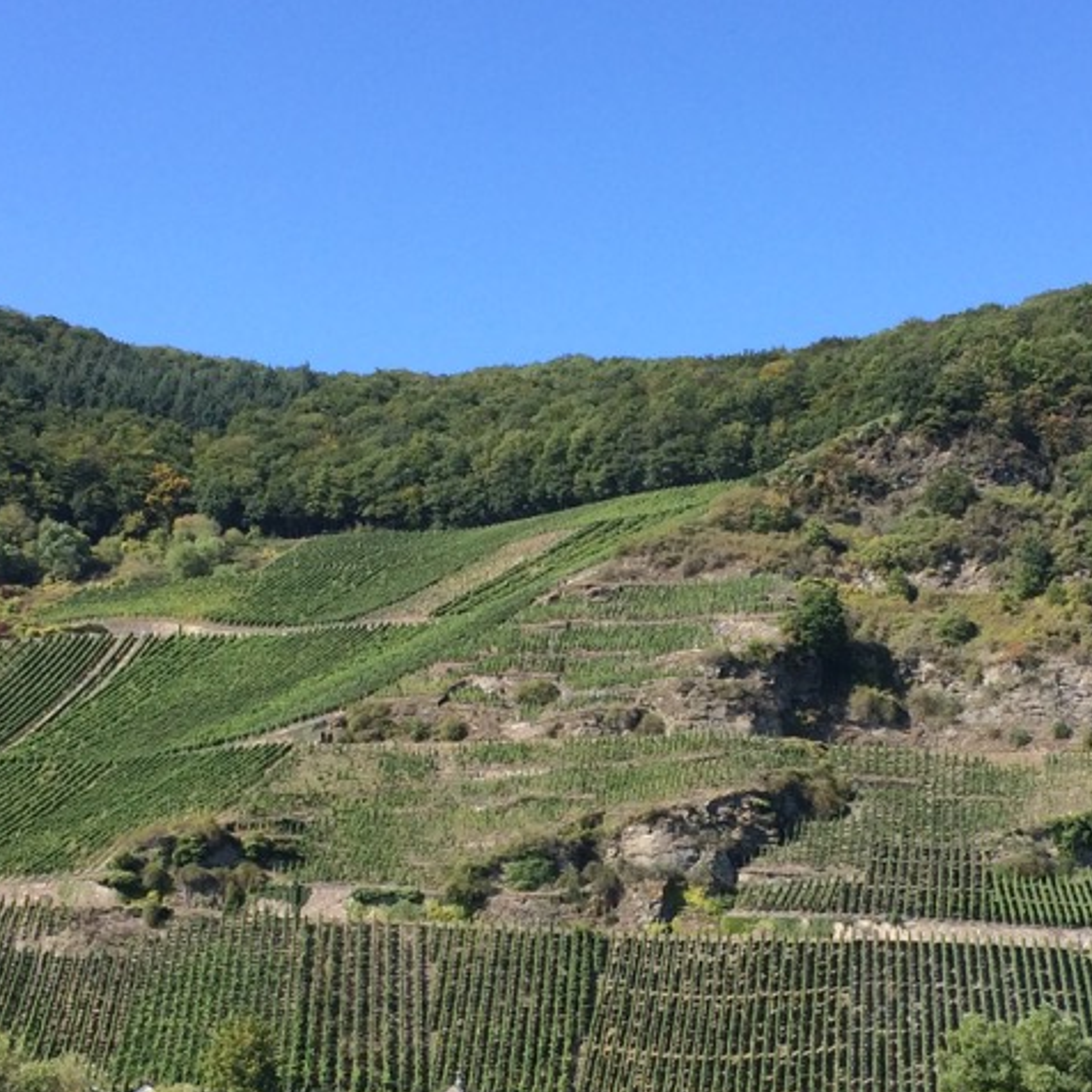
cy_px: 826
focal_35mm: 69
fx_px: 2463
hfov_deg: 24.9
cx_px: 704
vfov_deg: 24.7
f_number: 2.2
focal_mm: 4.15
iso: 32
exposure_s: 1/1053
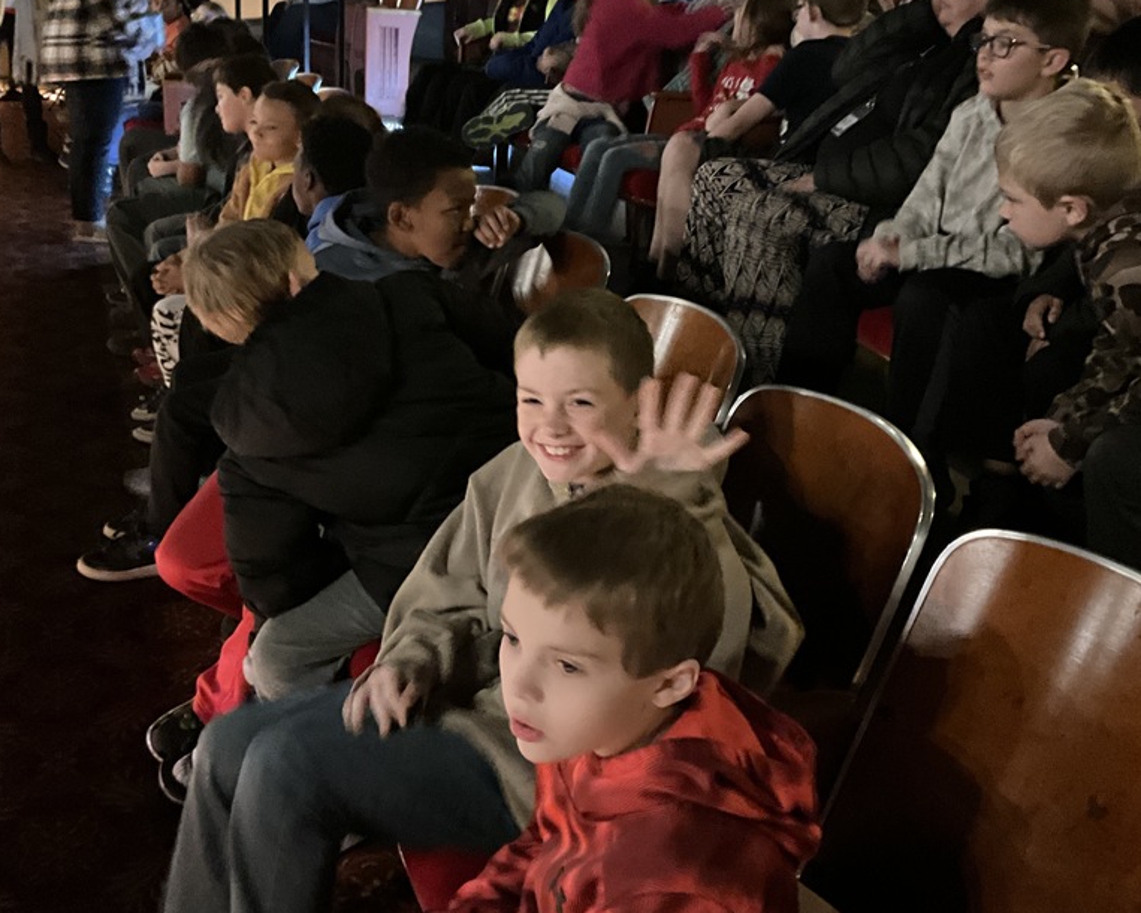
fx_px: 1283
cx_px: 568
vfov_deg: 39.1
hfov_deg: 47.9
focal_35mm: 38
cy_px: 437
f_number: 1.8
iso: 640
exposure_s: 1/15
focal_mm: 3
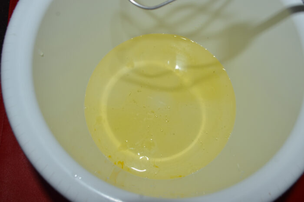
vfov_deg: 39.9
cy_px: 101
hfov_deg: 57.3
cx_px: 152
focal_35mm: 33
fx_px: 278
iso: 100
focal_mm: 22
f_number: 8
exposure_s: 1/60
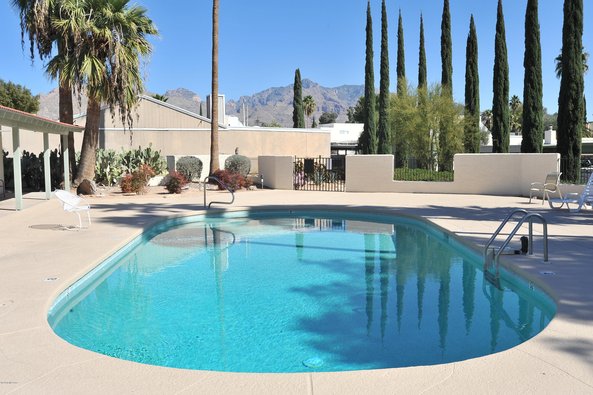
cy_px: 198
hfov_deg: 54.5
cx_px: 296
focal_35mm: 35
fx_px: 576
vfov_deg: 37.8
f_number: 13
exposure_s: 1/320
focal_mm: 35
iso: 320
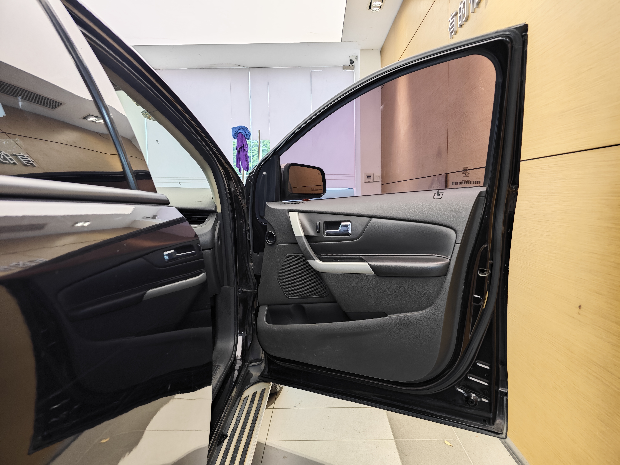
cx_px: 310
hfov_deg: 73.9
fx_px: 412
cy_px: 232
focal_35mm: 23
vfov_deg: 58.9
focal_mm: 8.7
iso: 500
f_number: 1.9
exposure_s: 1/50
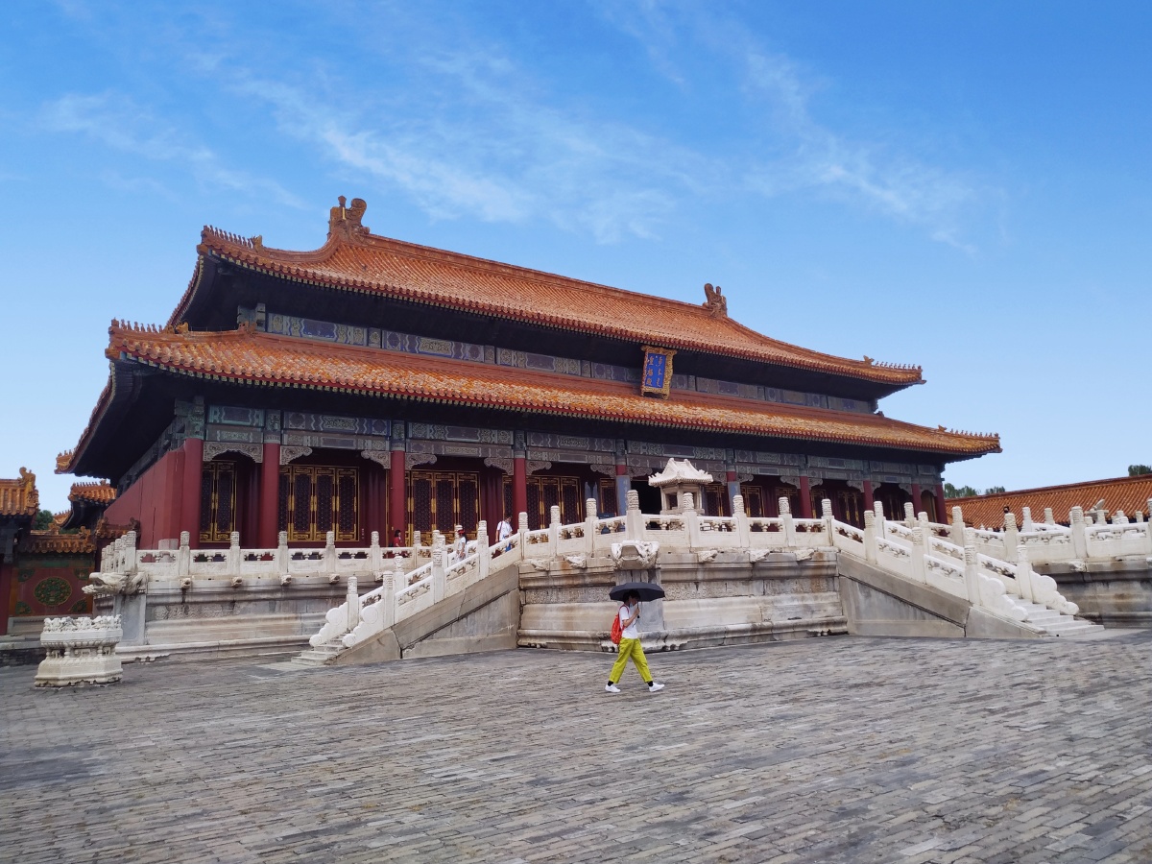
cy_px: 432
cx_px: 576
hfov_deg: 71.6
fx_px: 799
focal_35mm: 24
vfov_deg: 56.8
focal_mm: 3.94
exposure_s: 1/3364
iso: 100
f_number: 1.9
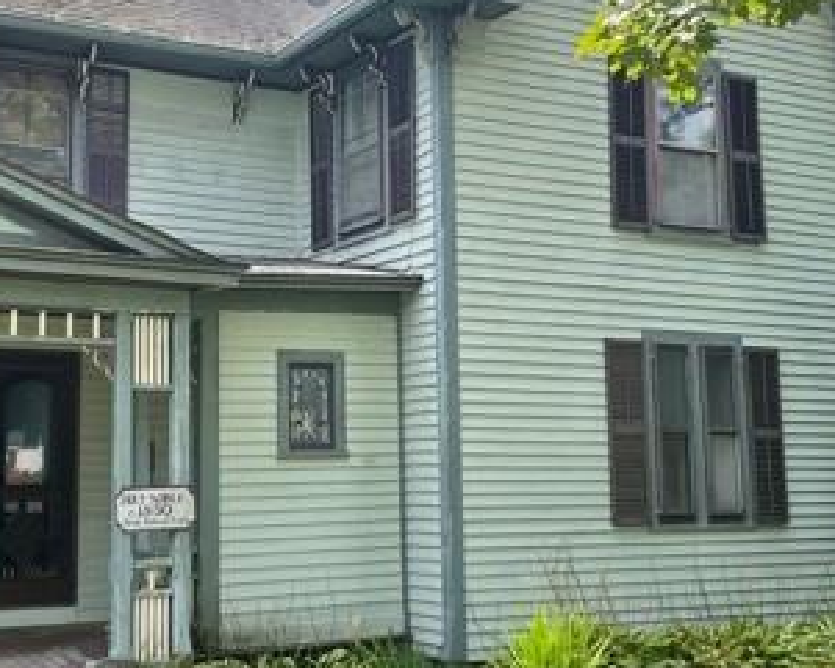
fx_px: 1335
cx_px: 286
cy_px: 291
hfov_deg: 34.4
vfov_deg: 28.1
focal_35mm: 54
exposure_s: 1/1171
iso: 32
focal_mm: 4.2
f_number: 1.6
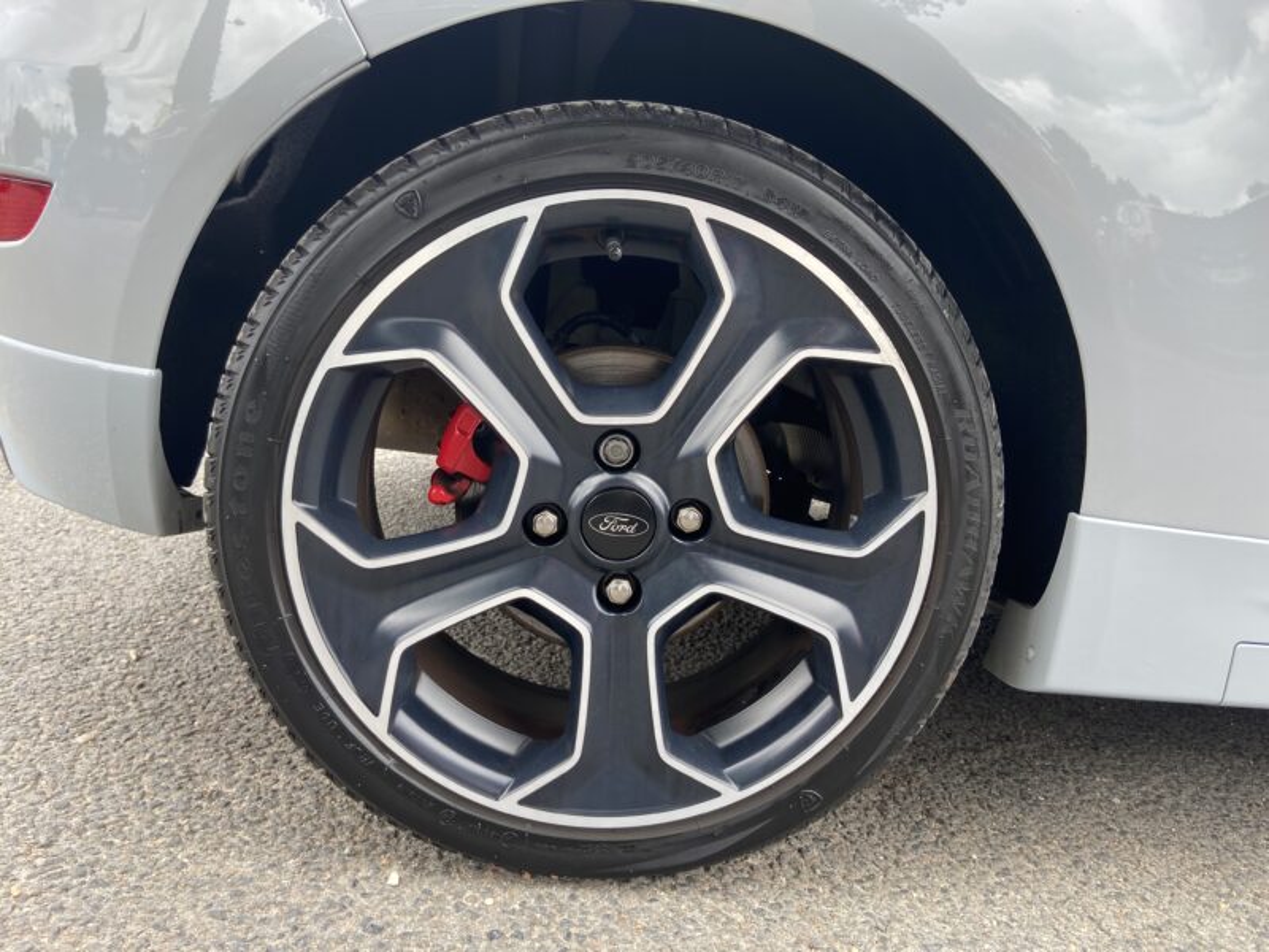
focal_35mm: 26
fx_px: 953
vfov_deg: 53.1
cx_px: 634
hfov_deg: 67.3
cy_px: 476
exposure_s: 1/248
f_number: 1.8
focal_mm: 4.25
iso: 32
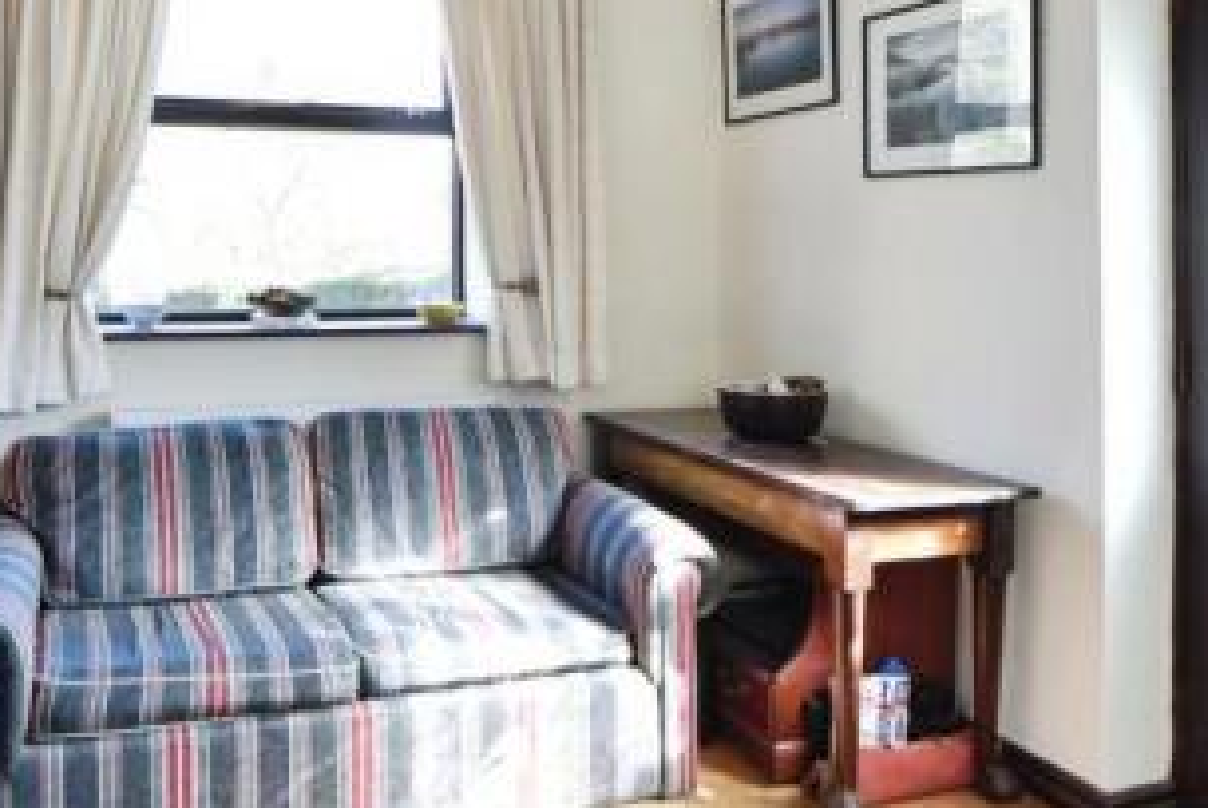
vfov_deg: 43.5
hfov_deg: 60.1
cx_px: 380
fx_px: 1008
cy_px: 319
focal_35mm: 30
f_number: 9
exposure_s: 1/25
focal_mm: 14
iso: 640
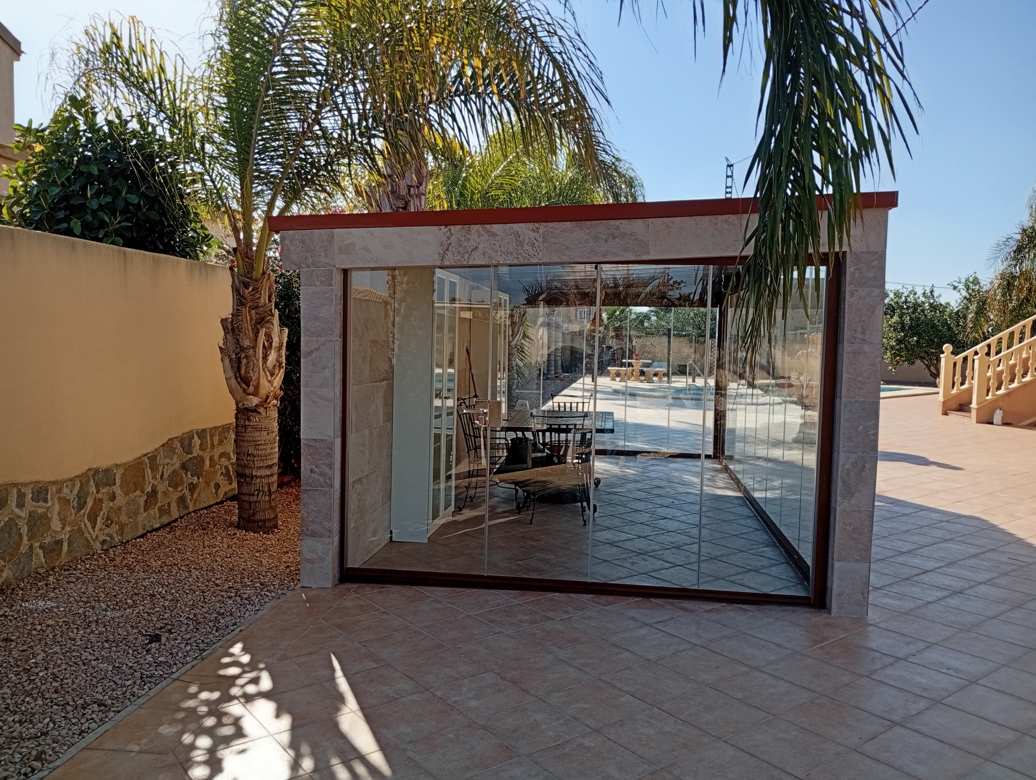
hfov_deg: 65.2
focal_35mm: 27
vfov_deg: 51.5
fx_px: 809
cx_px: 518
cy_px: 390
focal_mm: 3.98
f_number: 1.8
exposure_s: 1/360
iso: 50
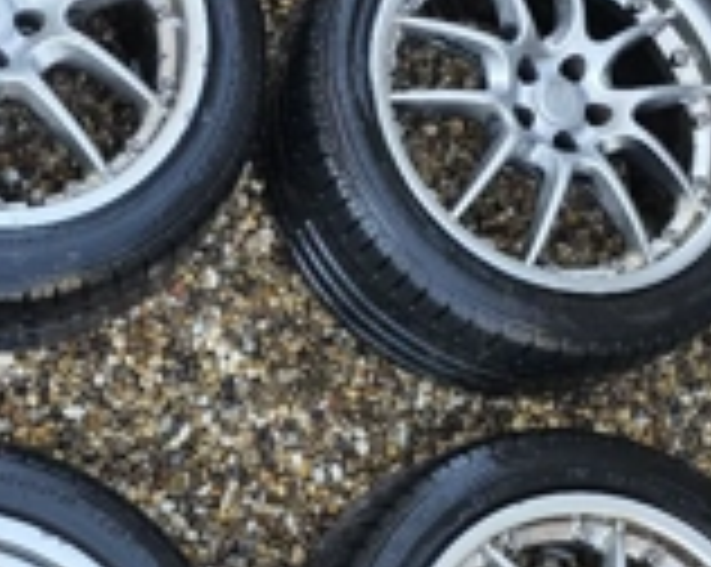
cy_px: 405
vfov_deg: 26.4
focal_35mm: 57
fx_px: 1198
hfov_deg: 32.6
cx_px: 202
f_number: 1.7
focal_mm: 6.3
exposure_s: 1/370
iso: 64
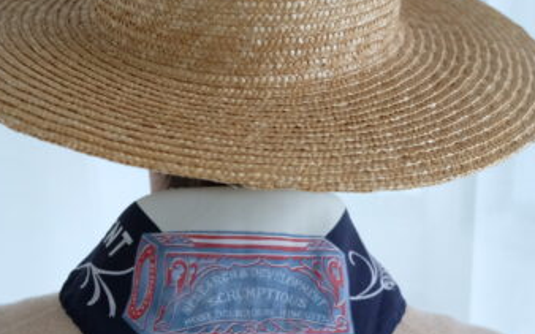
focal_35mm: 57
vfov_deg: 22.4
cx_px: 255
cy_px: 268
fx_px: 831
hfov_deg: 35.7
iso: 2500
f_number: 3.2
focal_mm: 18
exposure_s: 1/125
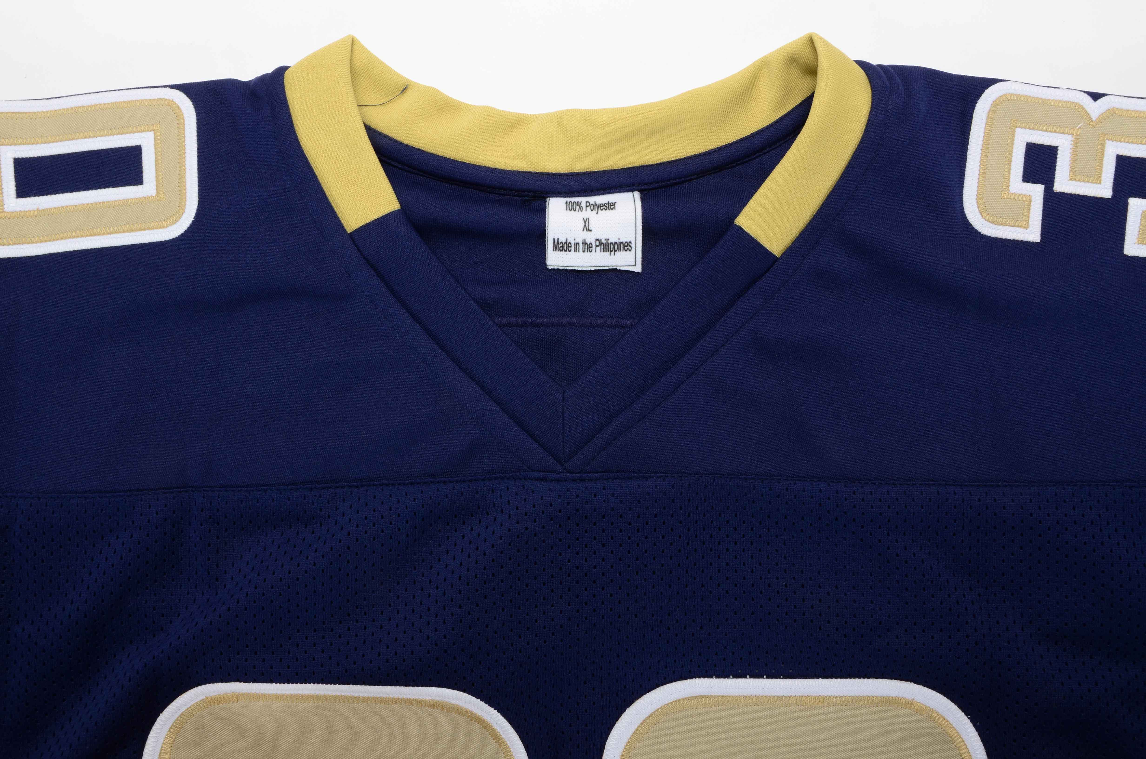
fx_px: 1191
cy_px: 380
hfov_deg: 51.4
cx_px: 573
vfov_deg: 35.3
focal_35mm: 38
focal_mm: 25
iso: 200
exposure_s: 1/160
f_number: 14
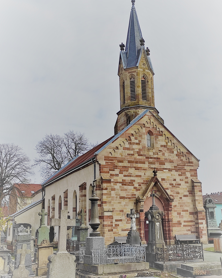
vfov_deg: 64.0
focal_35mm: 27
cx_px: 114
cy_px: 146
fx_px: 222
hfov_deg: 53.2
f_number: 1.89
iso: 100
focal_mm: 5.43
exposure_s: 1/1730
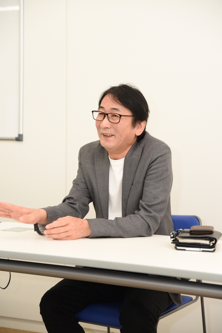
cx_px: 111
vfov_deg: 28.8
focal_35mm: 70
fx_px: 647
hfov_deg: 19.5
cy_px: 166
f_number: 3.2
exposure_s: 1/100
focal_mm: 70
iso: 160
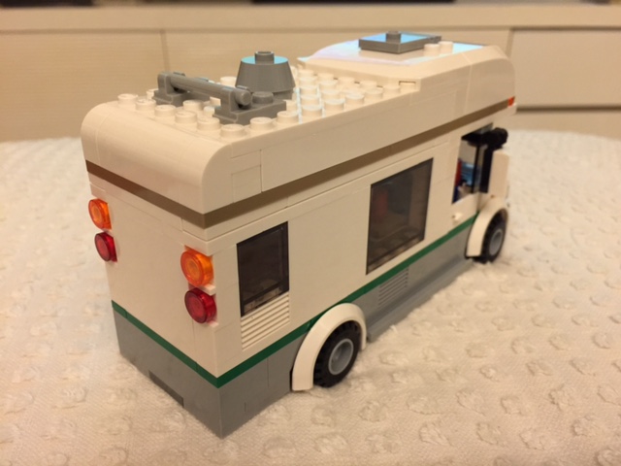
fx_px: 520
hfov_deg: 61.7
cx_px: 310
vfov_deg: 48.2
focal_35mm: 29
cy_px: 233
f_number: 2.2
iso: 125
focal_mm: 4.15
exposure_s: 1/17
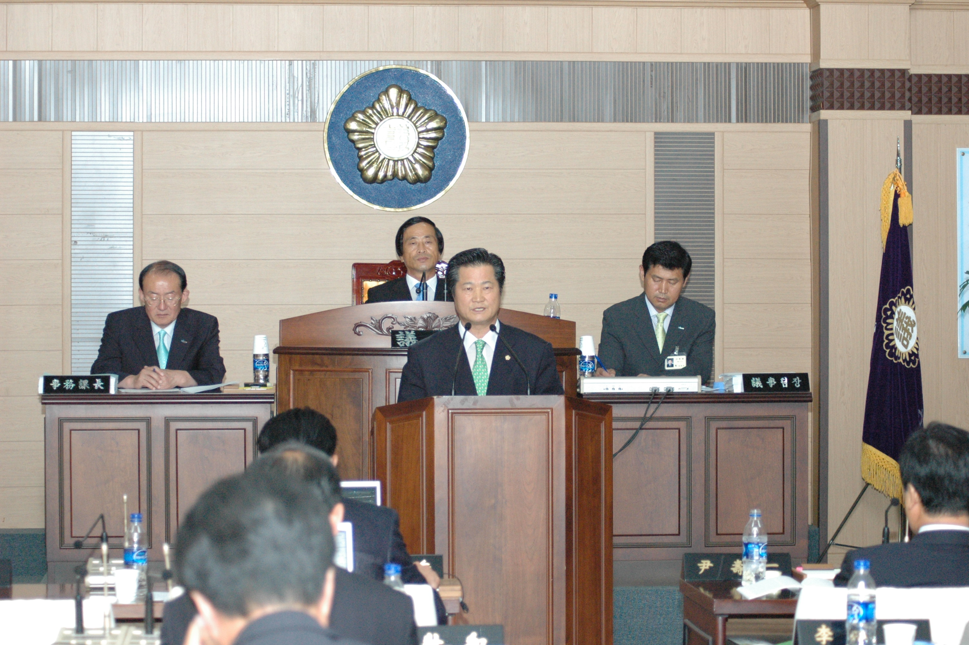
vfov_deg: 13.0
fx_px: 2824
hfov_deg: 19.5
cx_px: 484
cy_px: 322
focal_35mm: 105
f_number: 5
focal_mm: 70
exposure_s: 1/400
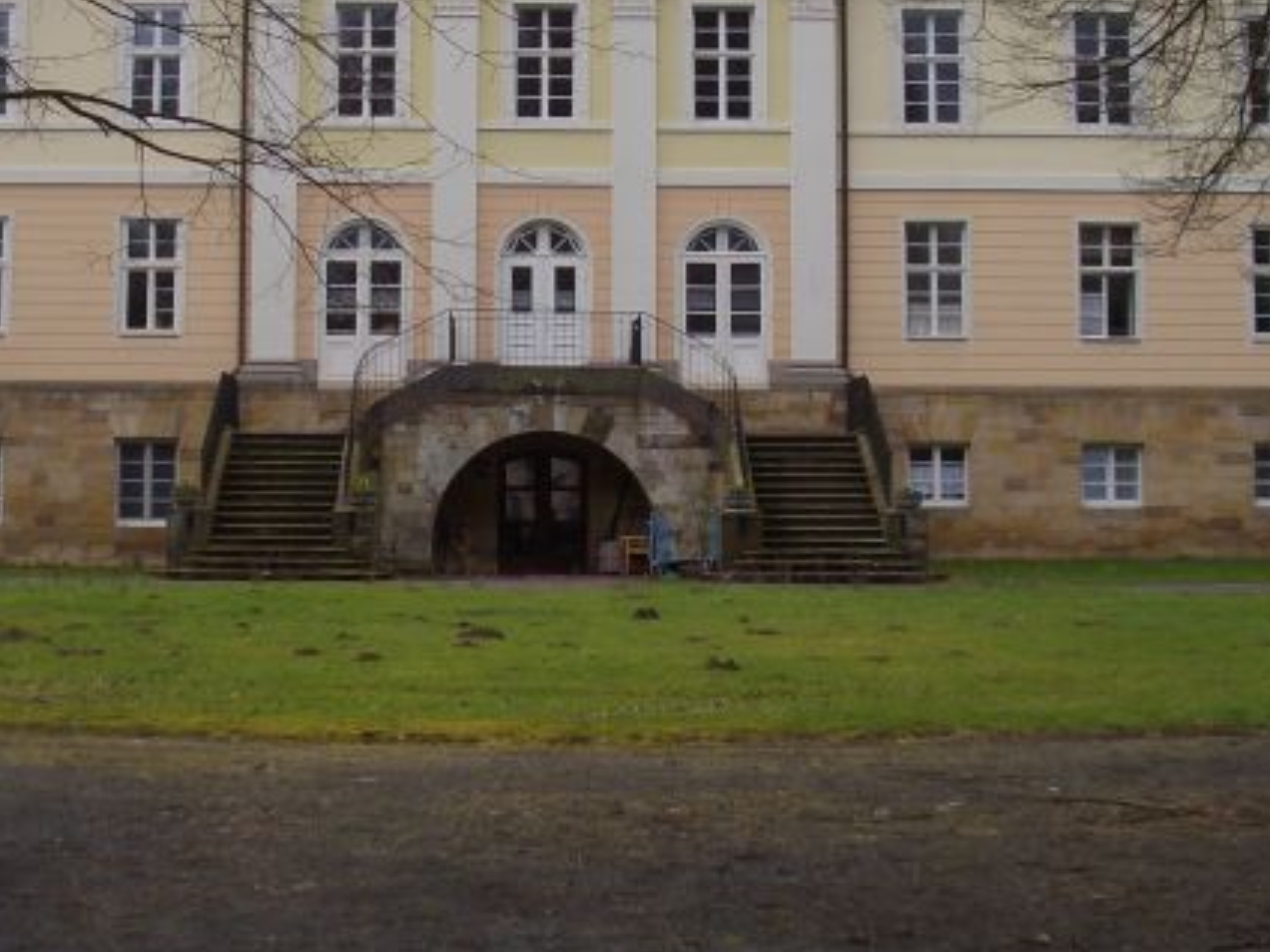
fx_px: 2421
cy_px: 251
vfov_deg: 22.1
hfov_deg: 29.4
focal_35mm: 66
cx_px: 566
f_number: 4.3
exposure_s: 1/250
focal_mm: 5.8
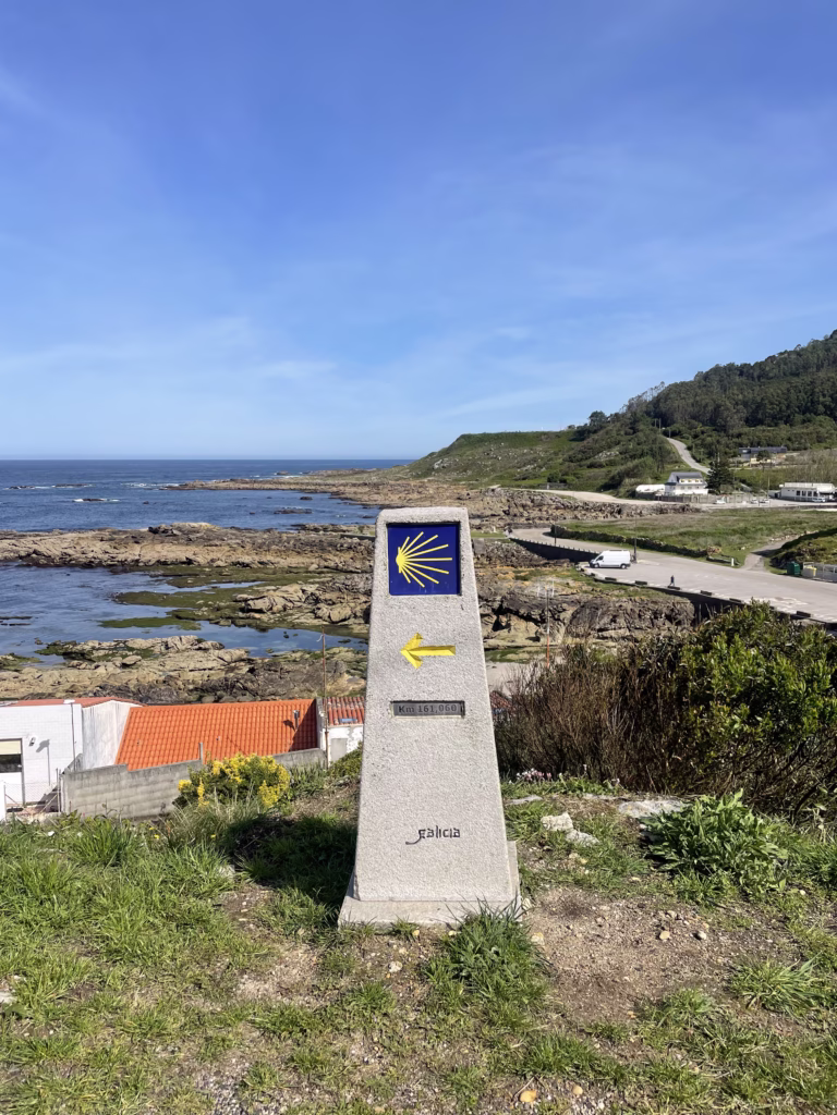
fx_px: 838
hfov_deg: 53.1
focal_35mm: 26
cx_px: 418
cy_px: 558
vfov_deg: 67.3
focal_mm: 4.2
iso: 32
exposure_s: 1/4464
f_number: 1.6
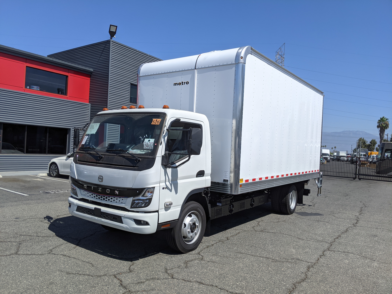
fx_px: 306
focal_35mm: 27
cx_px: 196
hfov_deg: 65.3
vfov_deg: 51.4
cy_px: 147
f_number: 1.8
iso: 63
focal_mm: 4.44
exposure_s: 1/4695
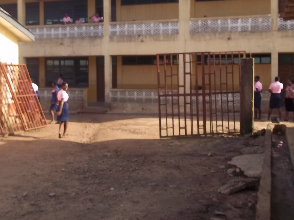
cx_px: 115
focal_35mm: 50
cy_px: 84
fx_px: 425
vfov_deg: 29.0
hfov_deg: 38.0
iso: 80
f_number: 8
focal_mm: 6.5
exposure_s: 1/100
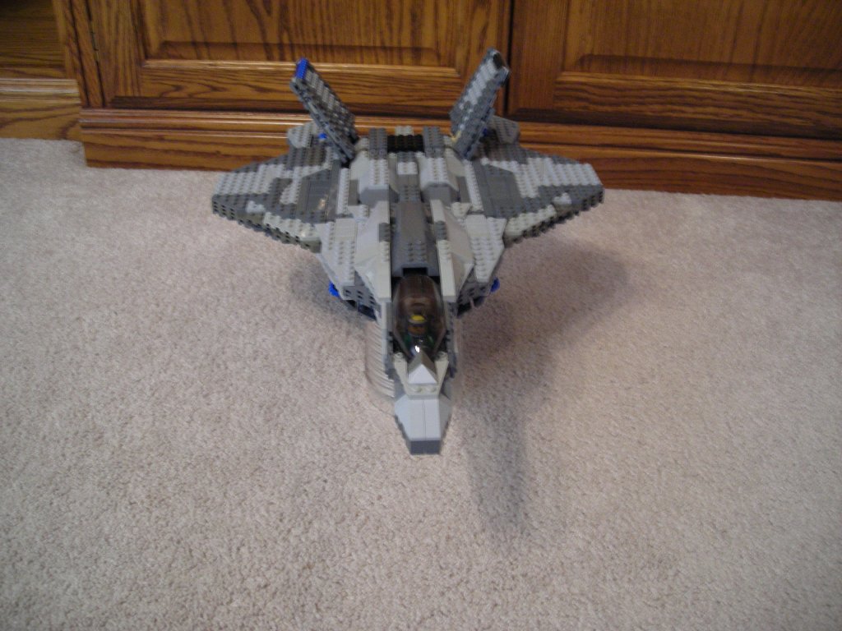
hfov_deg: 49.0
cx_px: 421
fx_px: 924
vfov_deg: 37.7
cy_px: 316
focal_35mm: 38
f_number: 3.2
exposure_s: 1/6.5
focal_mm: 6.3
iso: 200
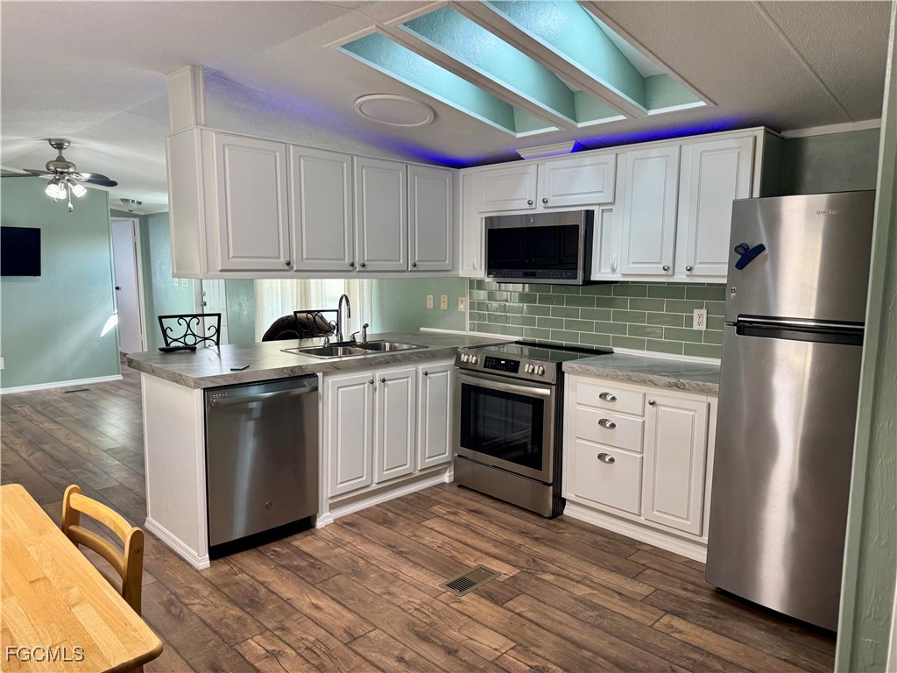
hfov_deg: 71.6
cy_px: 336
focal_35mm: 24
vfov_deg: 56.8
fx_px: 622
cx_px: 448
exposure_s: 1/120
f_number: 1.78
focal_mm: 6.76
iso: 160
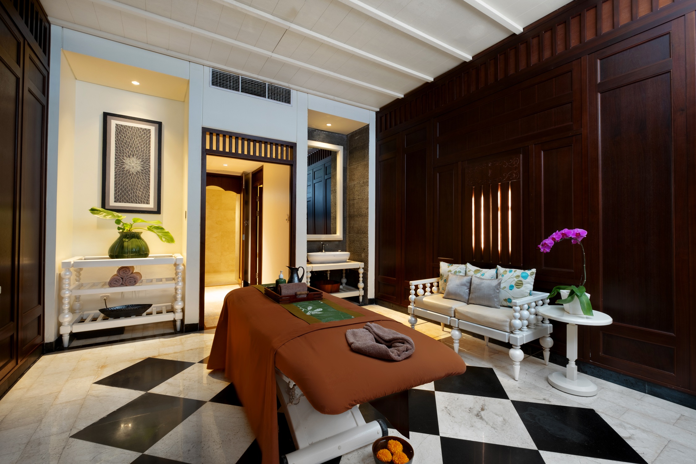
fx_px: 290
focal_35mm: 15
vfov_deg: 77.3
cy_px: 232
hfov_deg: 100.4
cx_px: 348
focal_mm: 10
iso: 125
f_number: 10
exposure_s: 6.5
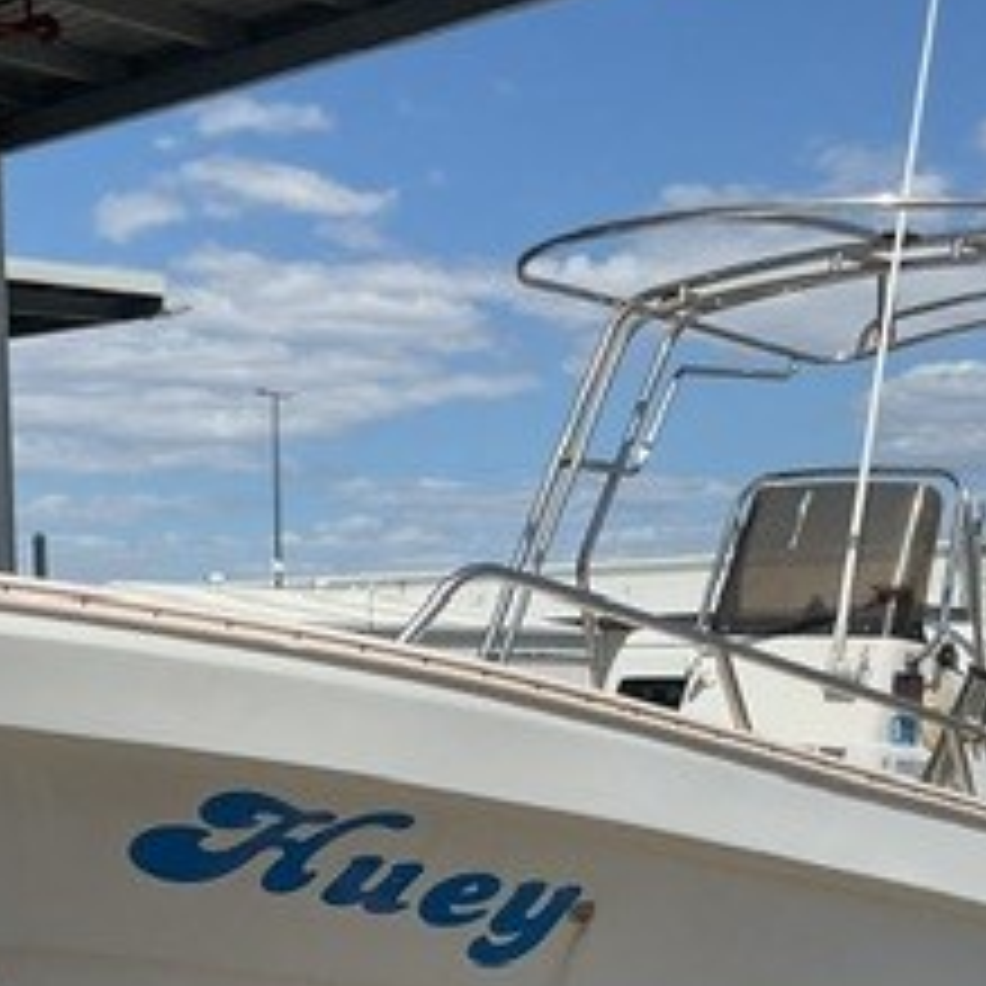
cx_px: 450
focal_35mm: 75
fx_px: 2417
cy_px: 963
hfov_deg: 23.1
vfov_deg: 22.3
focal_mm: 3
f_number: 1.8
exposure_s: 1/3125
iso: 16
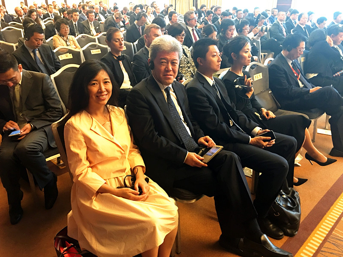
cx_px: 172
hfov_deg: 61.7
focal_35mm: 29
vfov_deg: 48.2
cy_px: 128
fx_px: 287
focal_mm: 4.15
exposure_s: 1/10
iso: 80
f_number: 2.2
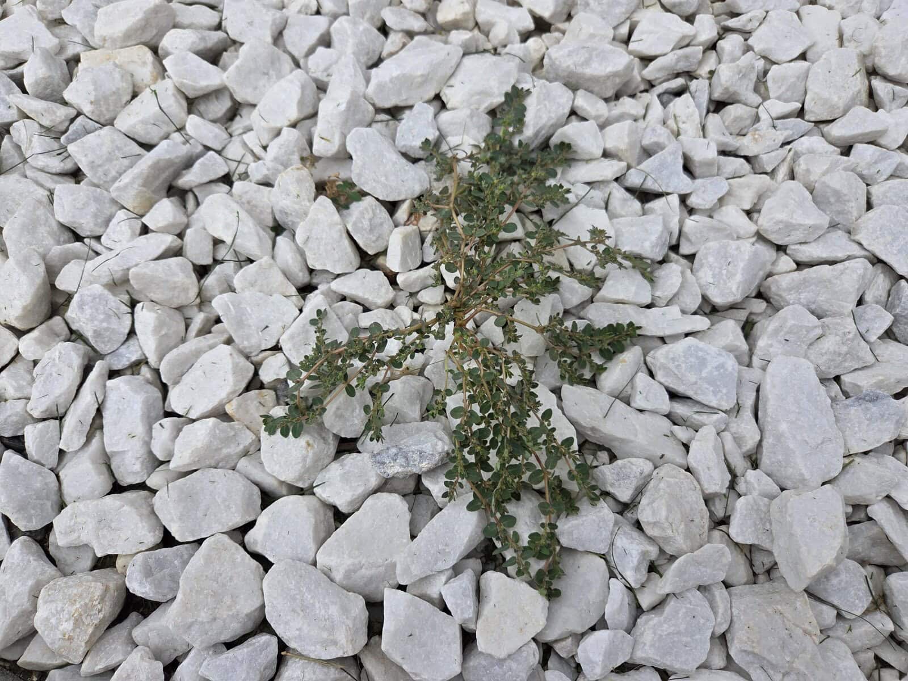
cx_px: 454
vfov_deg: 58.9
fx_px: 603
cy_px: 340
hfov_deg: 73.9
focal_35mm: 23
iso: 80
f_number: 1.8
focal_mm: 5.4
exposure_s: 1/1339
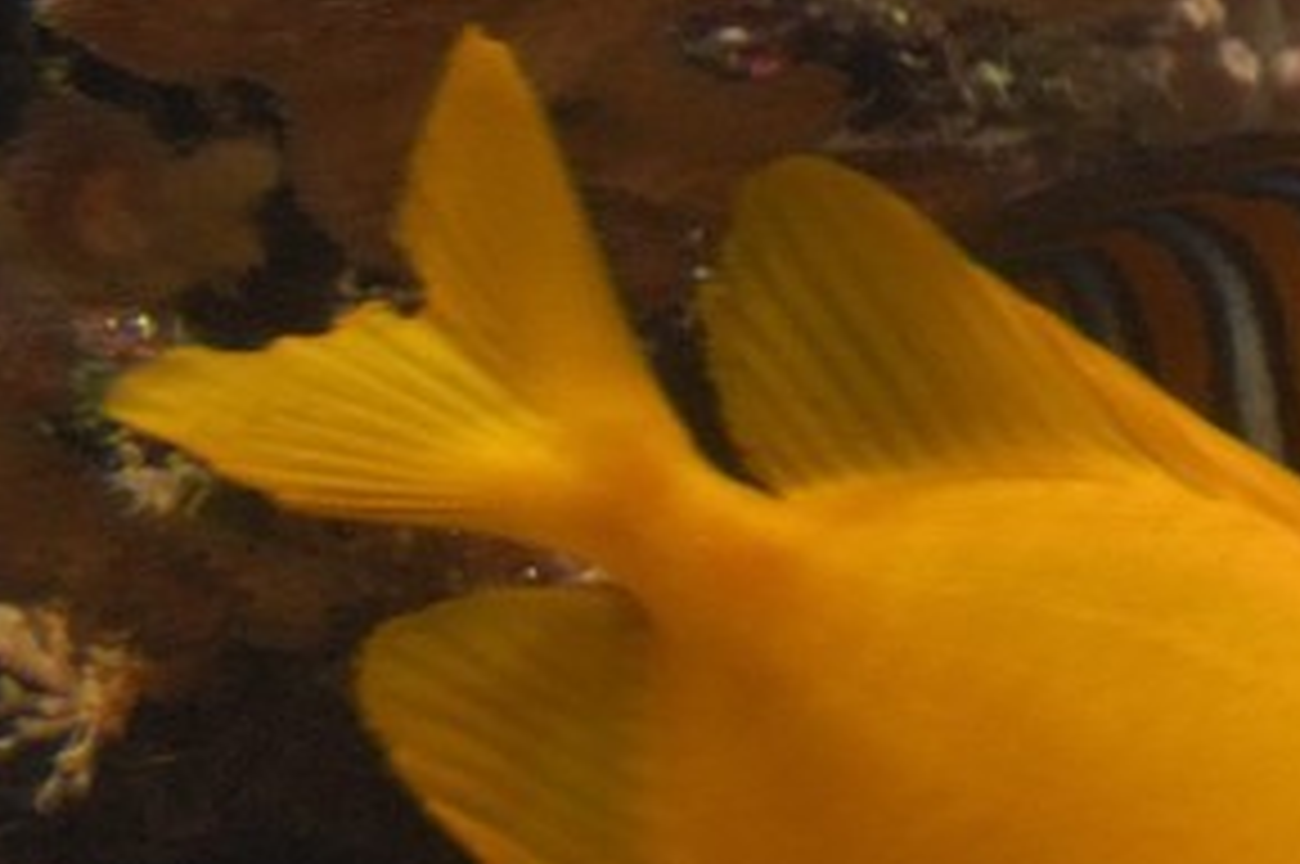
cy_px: -279
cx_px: 3342
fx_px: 7178
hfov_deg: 9.1
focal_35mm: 199
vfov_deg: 6.8
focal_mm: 24
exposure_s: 1/40
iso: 400
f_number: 6.3
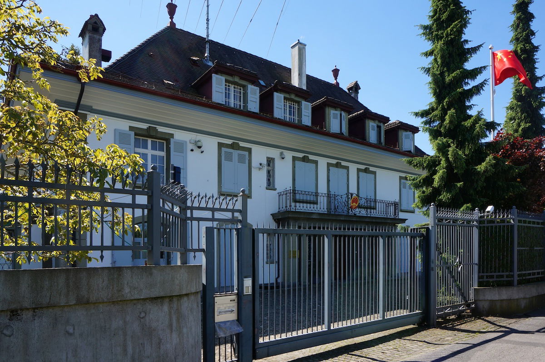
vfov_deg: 53.0
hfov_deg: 73.8
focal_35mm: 24
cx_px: 272
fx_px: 363
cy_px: 181
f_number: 11
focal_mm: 16
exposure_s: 1/80
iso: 100
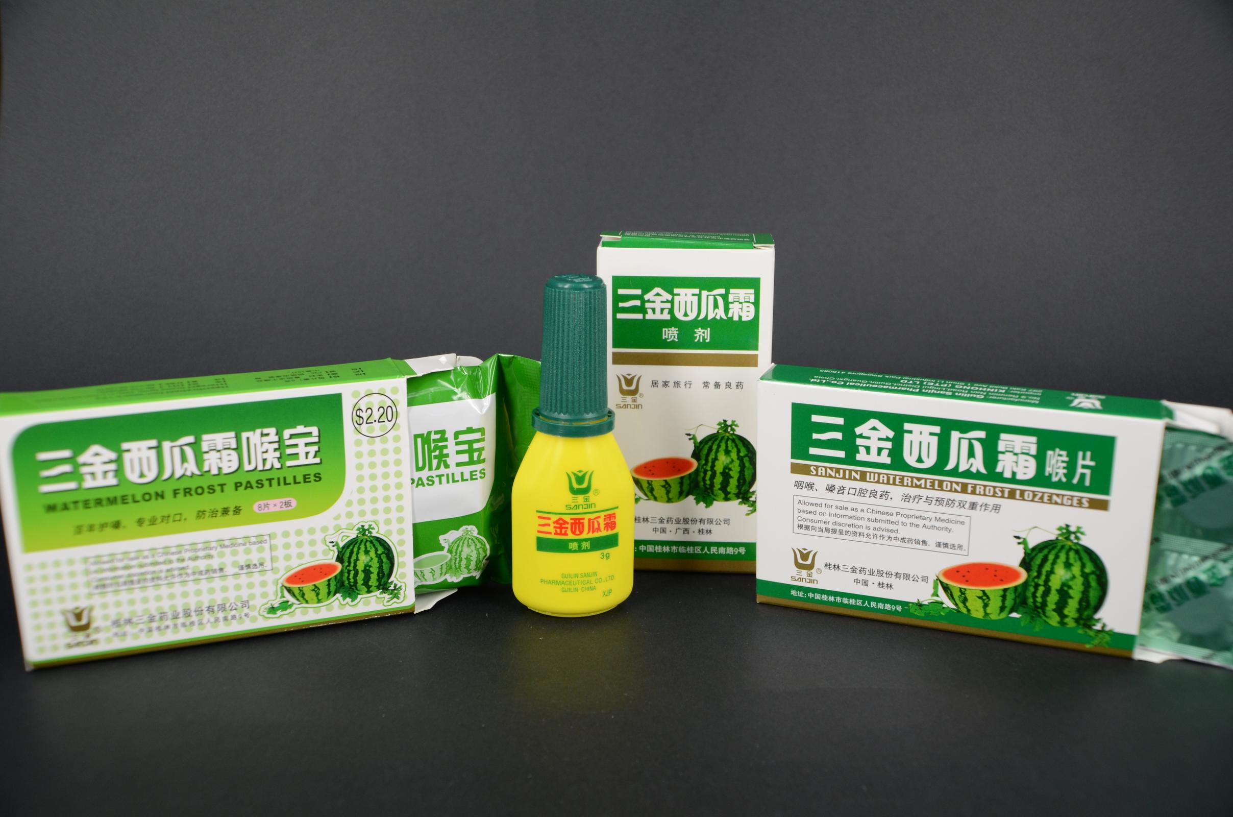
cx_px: 616
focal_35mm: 51
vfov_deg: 26.4
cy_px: 408
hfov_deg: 39.0
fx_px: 1743
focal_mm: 34
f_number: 7.1
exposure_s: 1/160
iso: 400
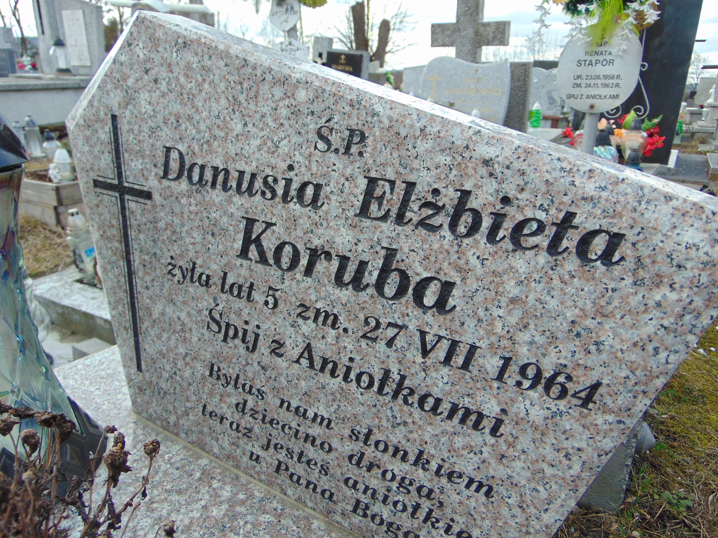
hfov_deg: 69.4
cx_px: 359
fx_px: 519
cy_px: 269
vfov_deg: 54.9
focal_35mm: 25
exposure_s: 1/320
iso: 80
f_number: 7.7
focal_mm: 4.5
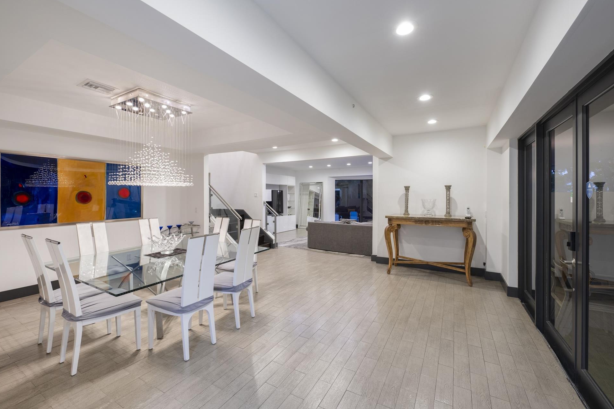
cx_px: 306
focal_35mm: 15
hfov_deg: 100.4
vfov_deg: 77.3
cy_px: 197
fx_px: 256
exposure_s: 1/2.5
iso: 320
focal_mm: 14
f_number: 8
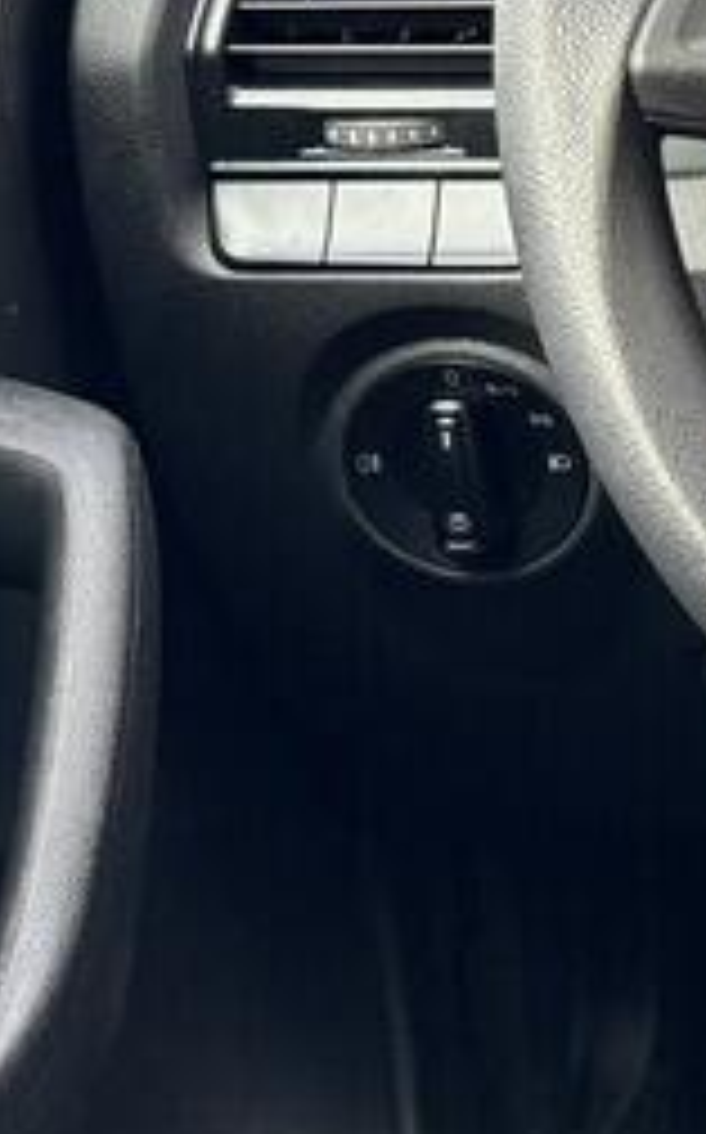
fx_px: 3456
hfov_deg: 10.7
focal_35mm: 112
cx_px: 1421
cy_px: 230
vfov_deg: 18.5
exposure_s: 1/121
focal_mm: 5.96
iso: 40
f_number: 1.6
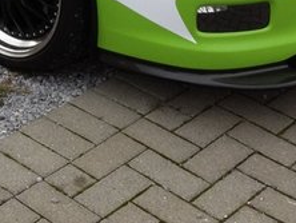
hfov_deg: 15.5
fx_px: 1079
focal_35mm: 126
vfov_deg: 11.3
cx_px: 43
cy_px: -124
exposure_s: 1/642
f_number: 2.4
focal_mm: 4.28
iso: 64
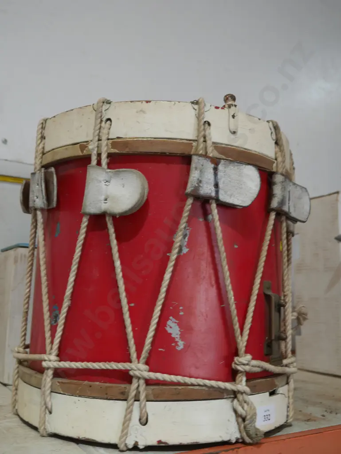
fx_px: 499
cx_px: 170
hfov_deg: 37.8
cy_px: 227
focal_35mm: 38
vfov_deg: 49.0
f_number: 4.1
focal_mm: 19
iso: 250
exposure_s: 1/60
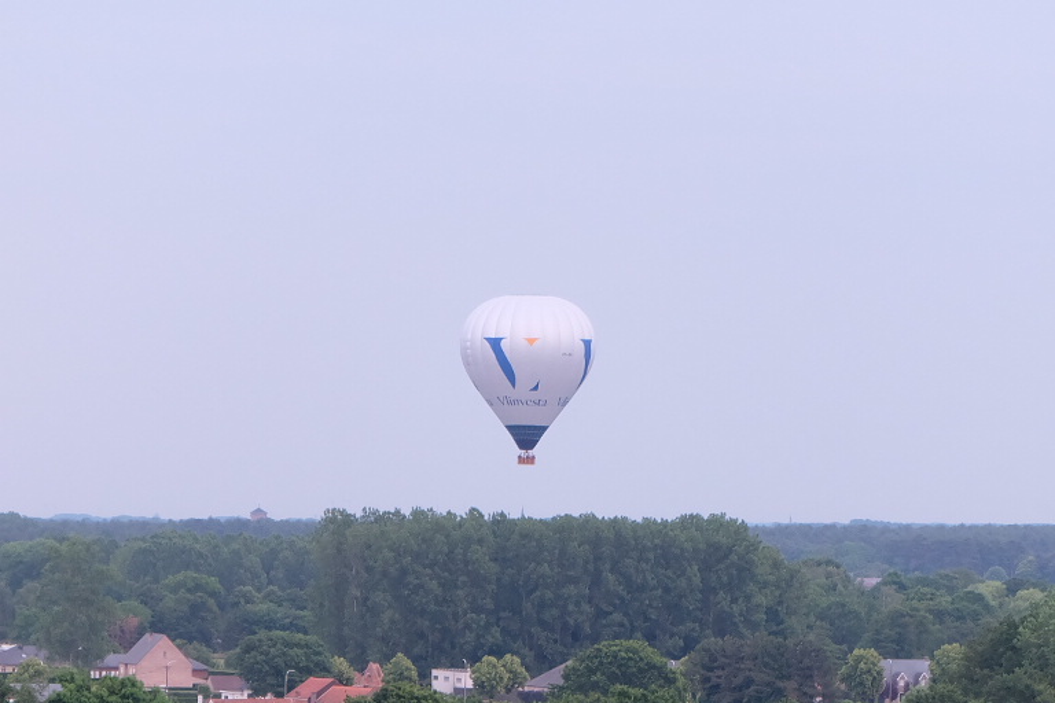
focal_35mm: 75
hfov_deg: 27.0
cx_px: 528
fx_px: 2198
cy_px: 352
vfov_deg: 18.2
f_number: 5.6
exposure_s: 1/60
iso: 1250
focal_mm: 50
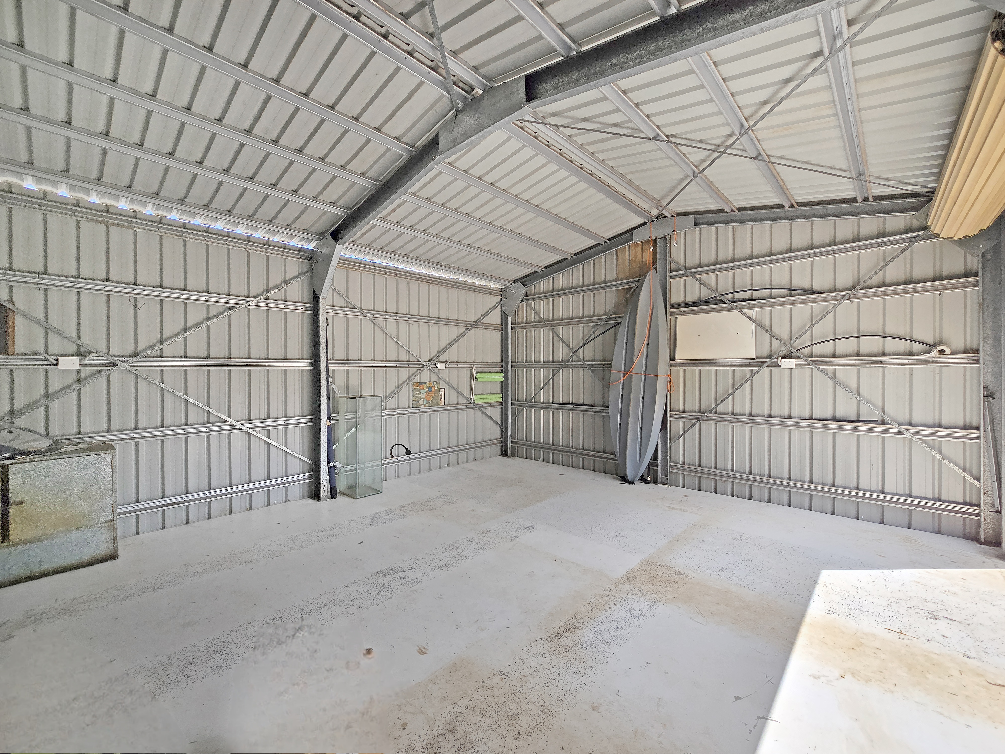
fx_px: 377
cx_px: 502
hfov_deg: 106.2
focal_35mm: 13
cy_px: 377
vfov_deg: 89.9
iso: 125
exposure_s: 1/2000
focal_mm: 2.2
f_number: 2.2
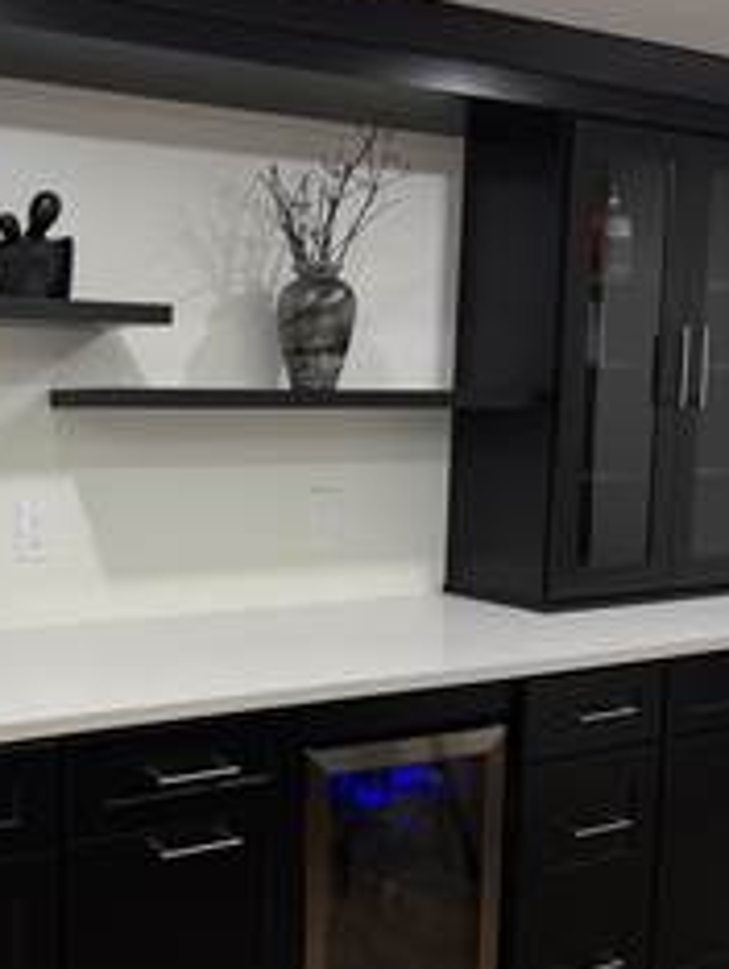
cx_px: 112
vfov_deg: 45.7
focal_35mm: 41
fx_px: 1149
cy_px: 526
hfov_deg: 33.8
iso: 100
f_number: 1.78
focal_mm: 6.76
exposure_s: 1/100
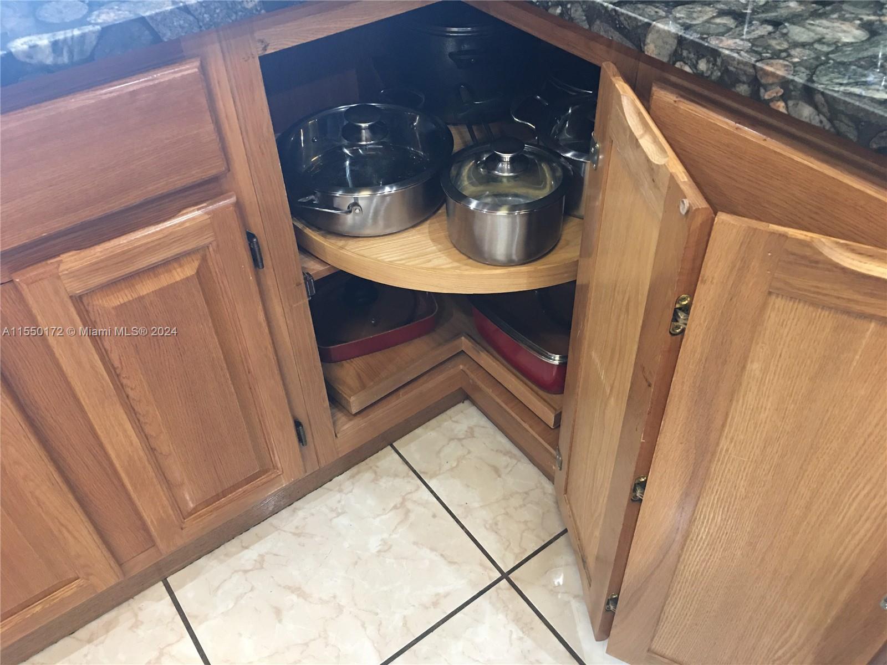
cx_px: 444
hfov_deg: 61.7
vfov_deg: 48.2
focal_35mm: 29
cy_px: 332
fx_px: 743
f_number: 2.2
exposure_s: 1/8
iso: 100
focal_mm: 4.15
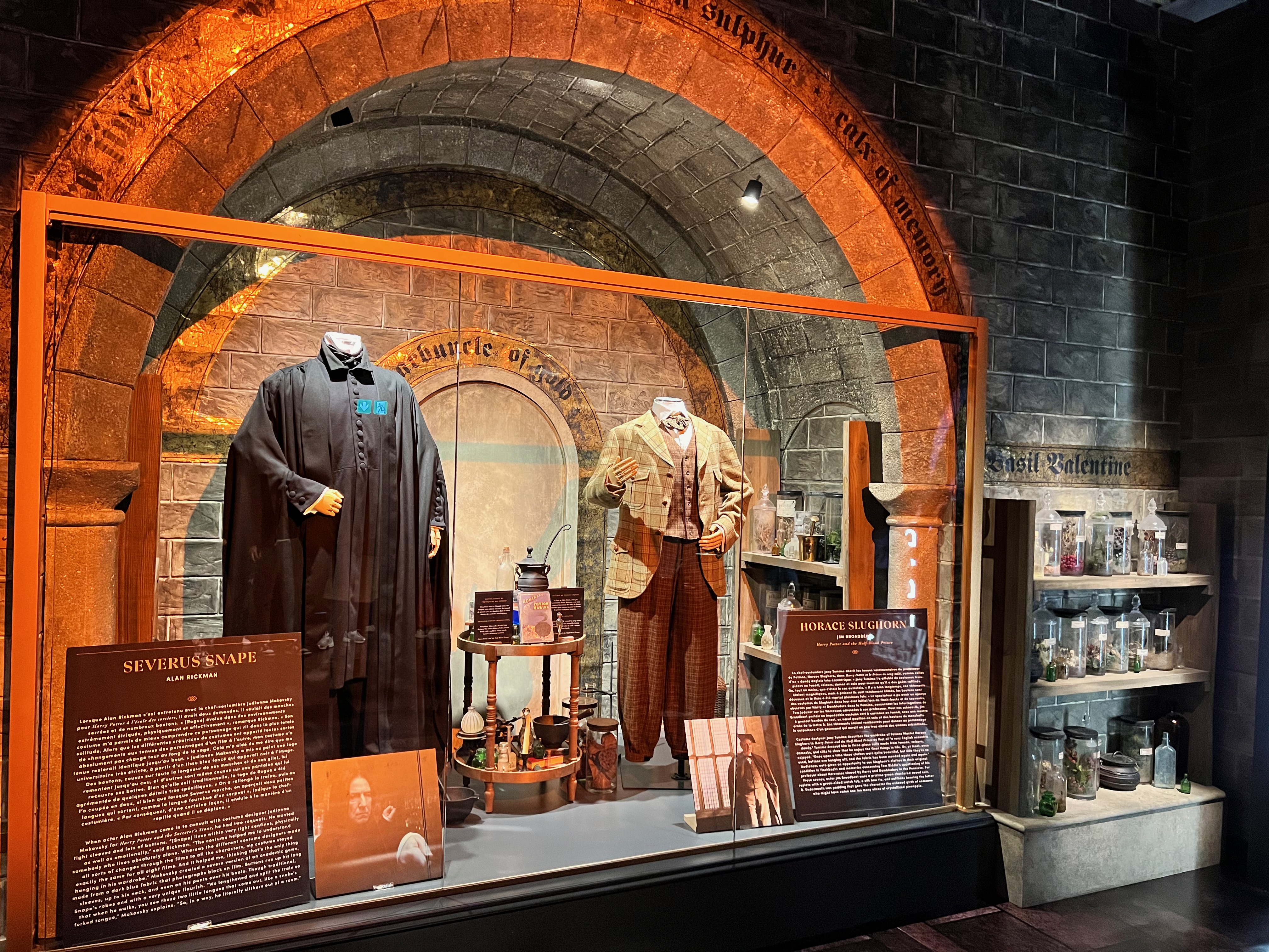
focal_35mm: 26
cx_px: 634
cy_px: 476
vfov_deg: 53.1
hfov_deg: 67.3
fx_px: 953
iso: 500
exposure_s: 1/45
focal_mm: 5.7
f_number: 1.5
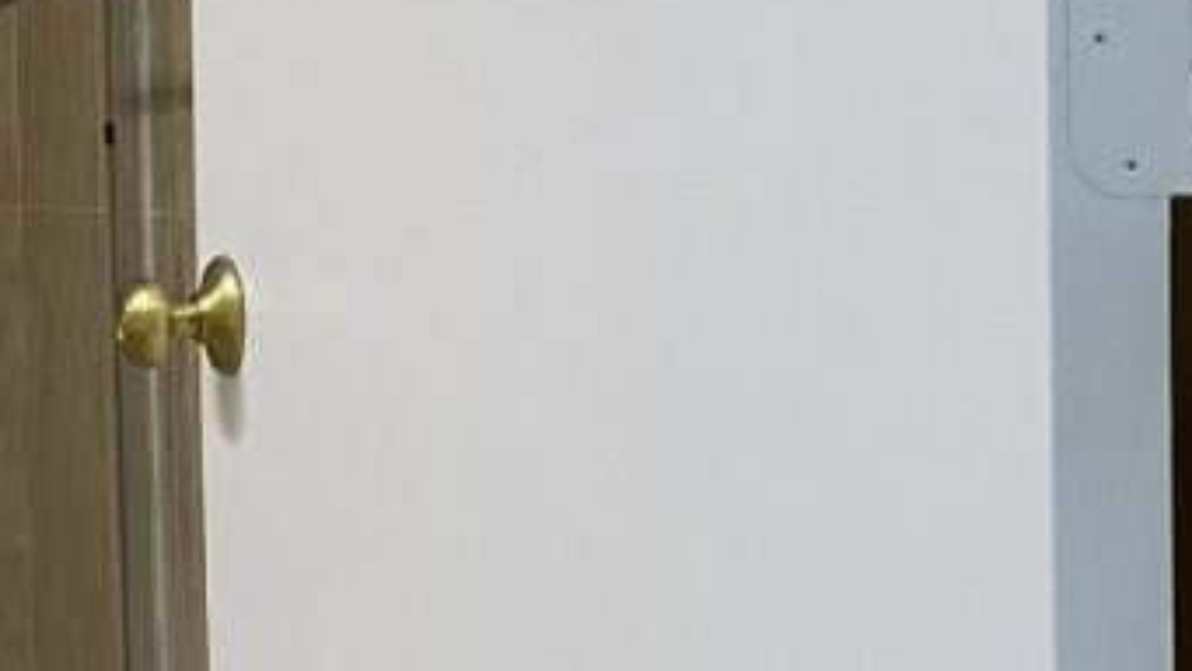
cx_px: -465
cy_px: 339
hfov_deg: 21.8
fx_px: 2687
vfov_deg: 14.2
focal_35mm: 85
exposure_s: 1/60
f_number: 1.8
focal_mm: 4.25
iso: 80
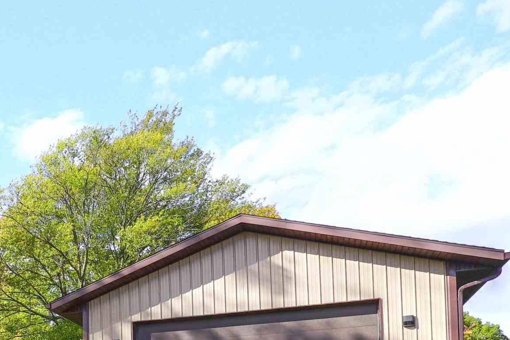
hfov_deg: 35.8
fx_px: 638
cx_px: -75
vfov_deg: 26.2
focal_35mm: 45
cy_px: 424
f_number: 11
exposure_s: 1/80
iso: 100
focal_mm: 17
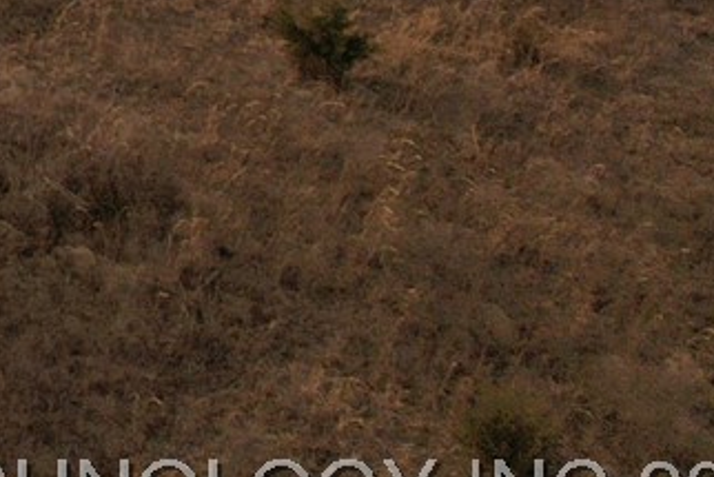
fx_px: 2758
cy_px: -926
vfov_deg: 8.4
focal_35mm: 139
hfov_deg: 10.5
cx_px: -1415
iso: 100
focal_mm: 8.38
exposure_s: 1/640
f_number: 2.8
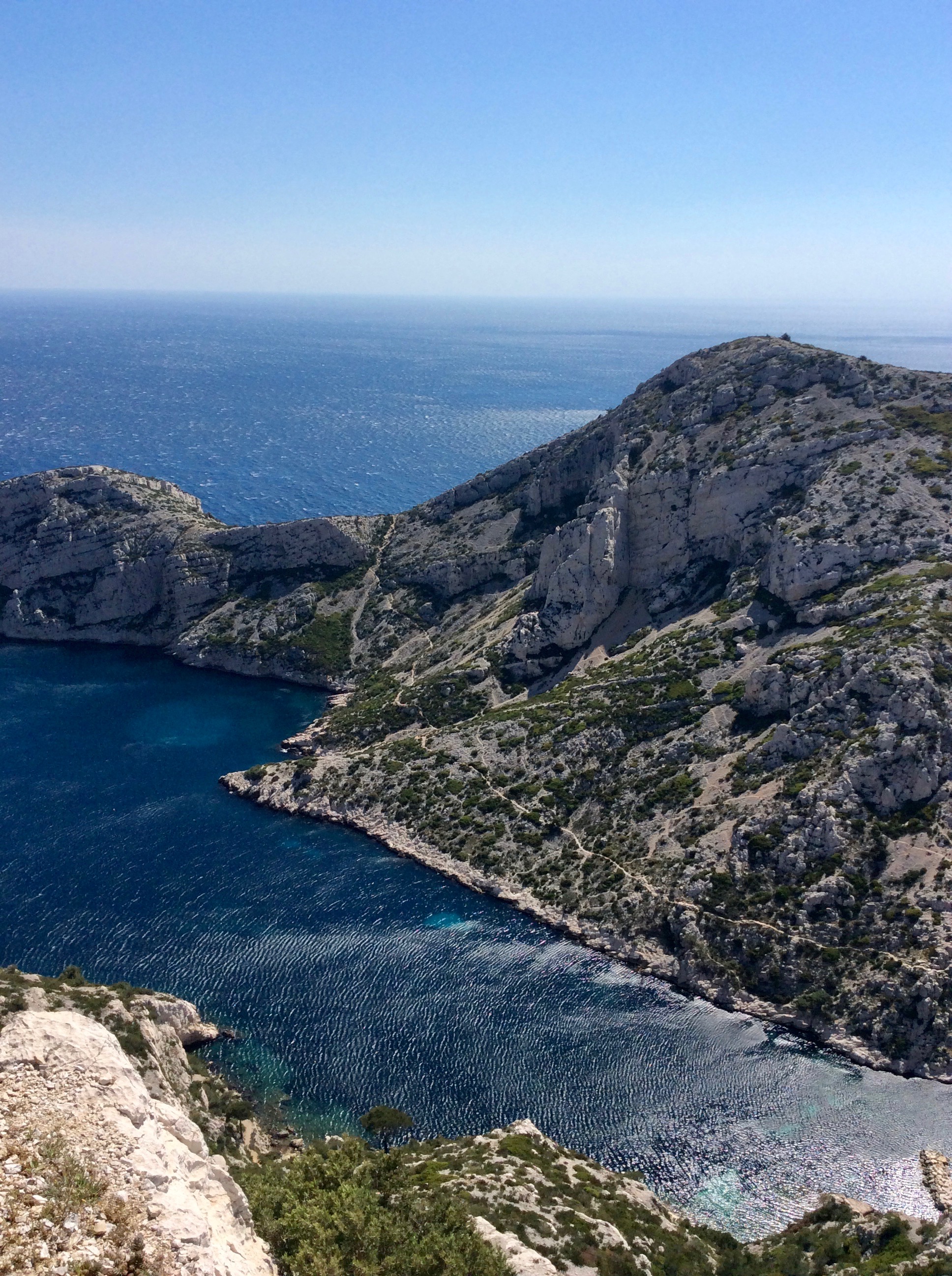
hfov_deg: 44.1
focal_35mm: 32
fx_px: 1177
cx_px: 476
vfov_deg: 56.9
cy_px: 638
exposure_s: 1/2387
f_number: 2.4
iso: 32
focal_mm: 3.3
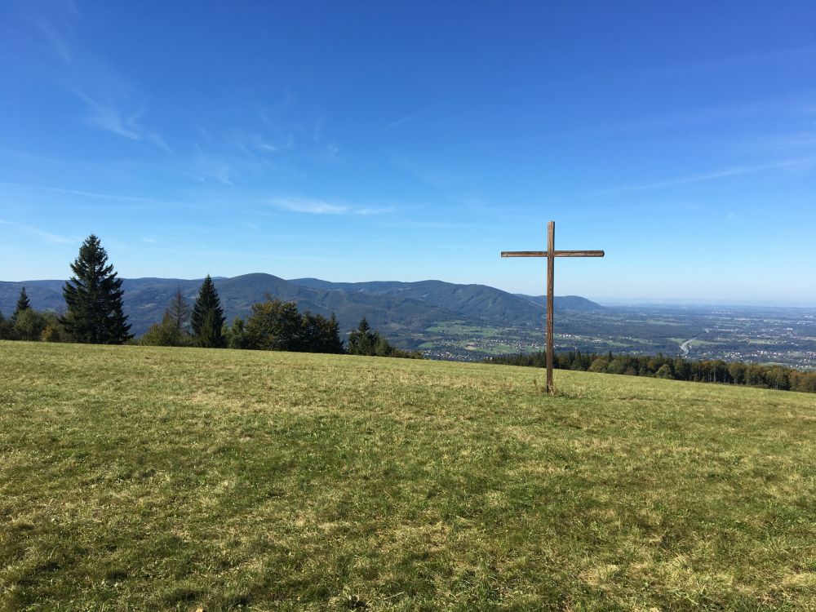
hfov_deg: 61.7
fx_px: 684
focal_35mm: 29
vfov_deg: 48.2
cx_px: 408
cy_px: 306
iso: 25
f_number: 2.2
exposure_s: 1/1570
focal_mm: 4.15
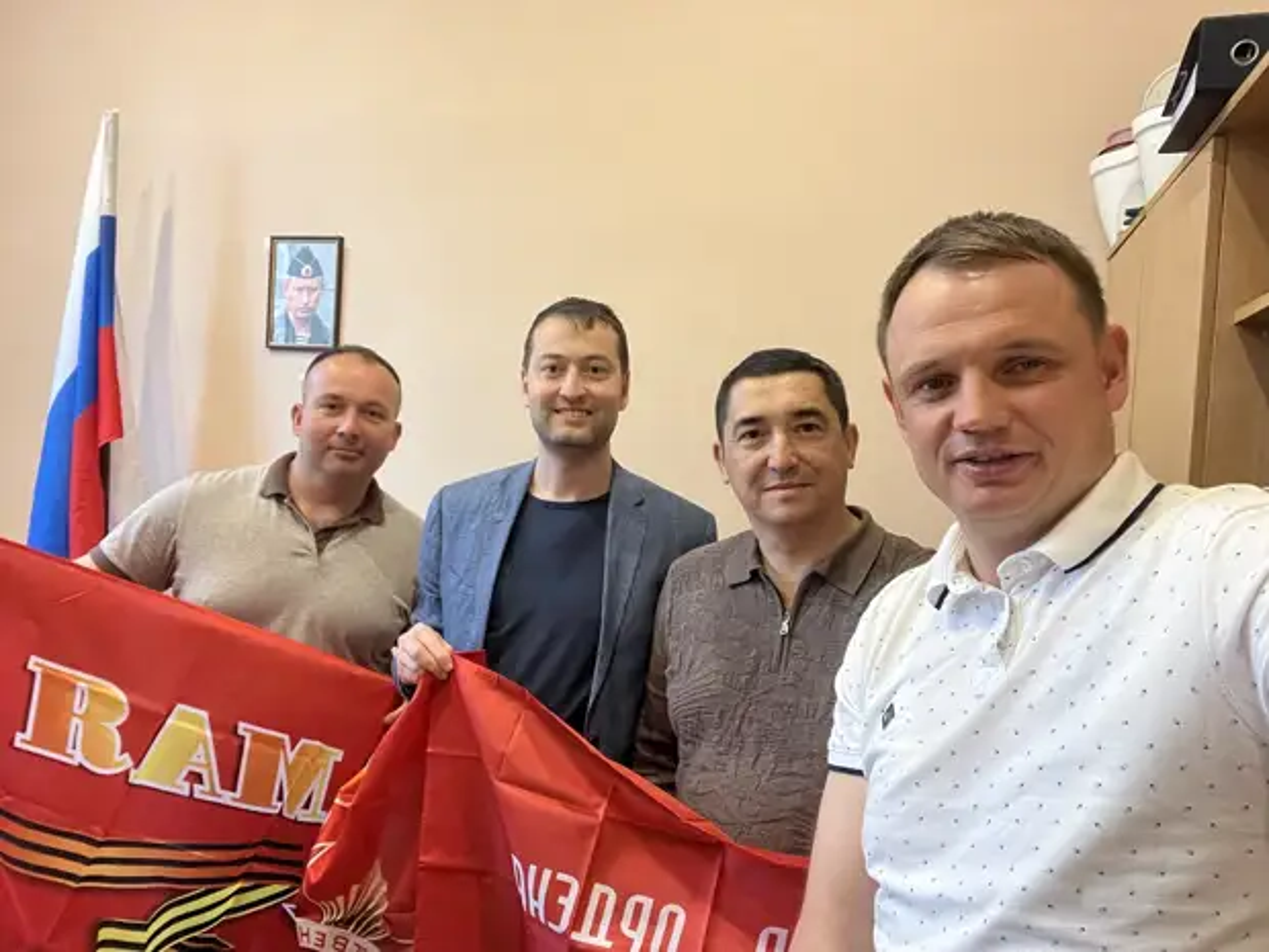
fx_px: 843
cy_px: 476
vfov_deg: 58.9
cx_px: 634
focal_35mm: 23
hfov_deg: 73.9
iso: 320
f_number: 2.2
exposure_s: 1/33
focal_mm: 2.71
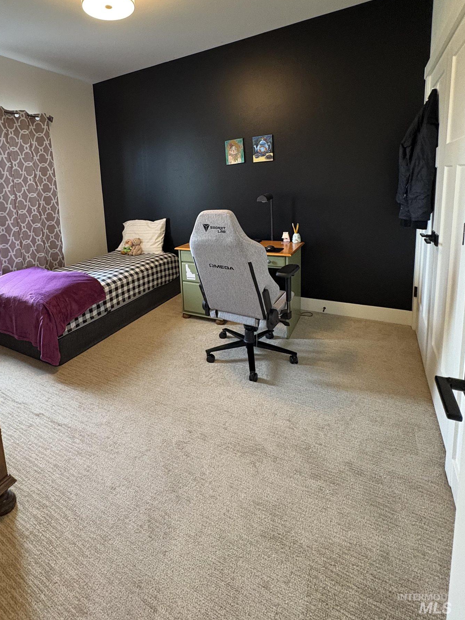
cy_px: 235
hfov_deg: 70.6
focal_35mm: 18
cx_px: 179
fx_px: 322
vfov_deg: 86.1
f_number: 2.2
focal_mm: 2.22
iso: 500
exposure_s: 1/60
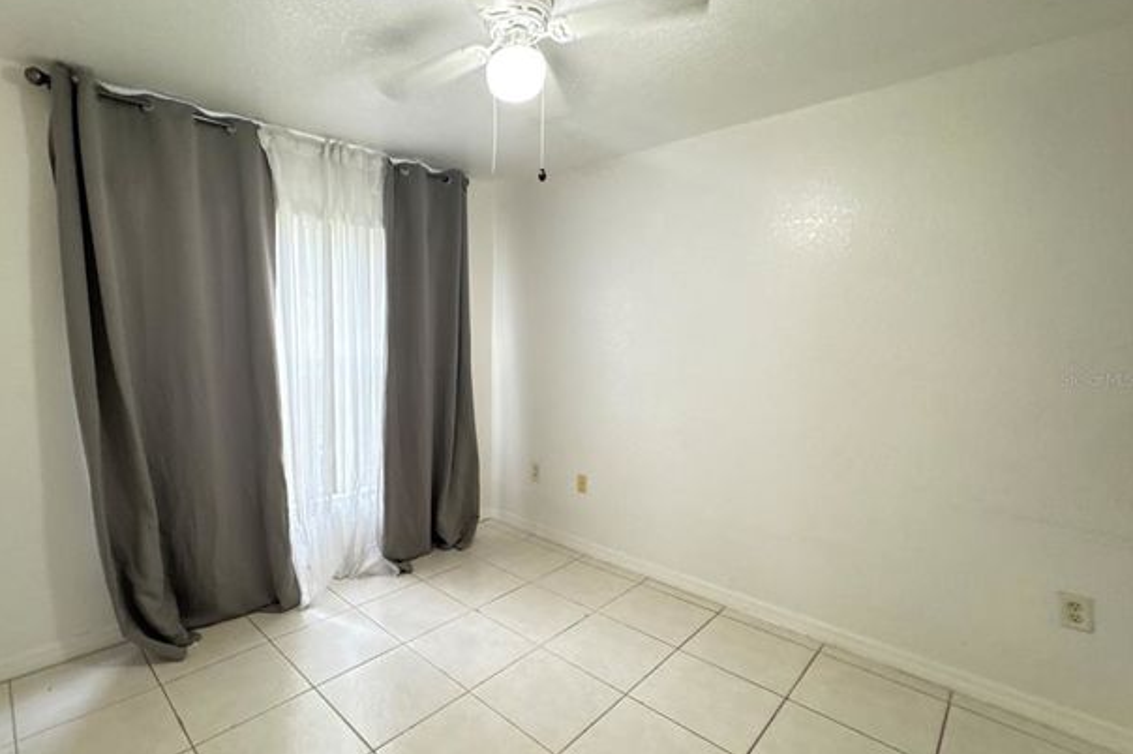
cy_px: 379
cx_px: 477
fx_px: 535
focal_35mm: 17
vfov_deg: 70.4
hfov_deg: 92.6
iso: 500
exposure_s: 1/60
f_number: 2.2
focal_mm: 2.22
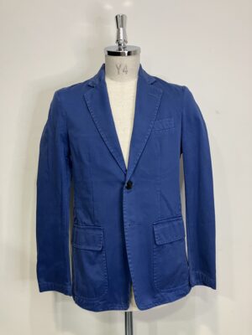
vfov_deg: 63.4
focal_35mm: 28
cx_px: 126
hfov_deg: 49.7
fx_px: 272
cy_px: 168
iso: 125
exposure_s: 1/50
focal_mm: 3.99
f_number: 1.8
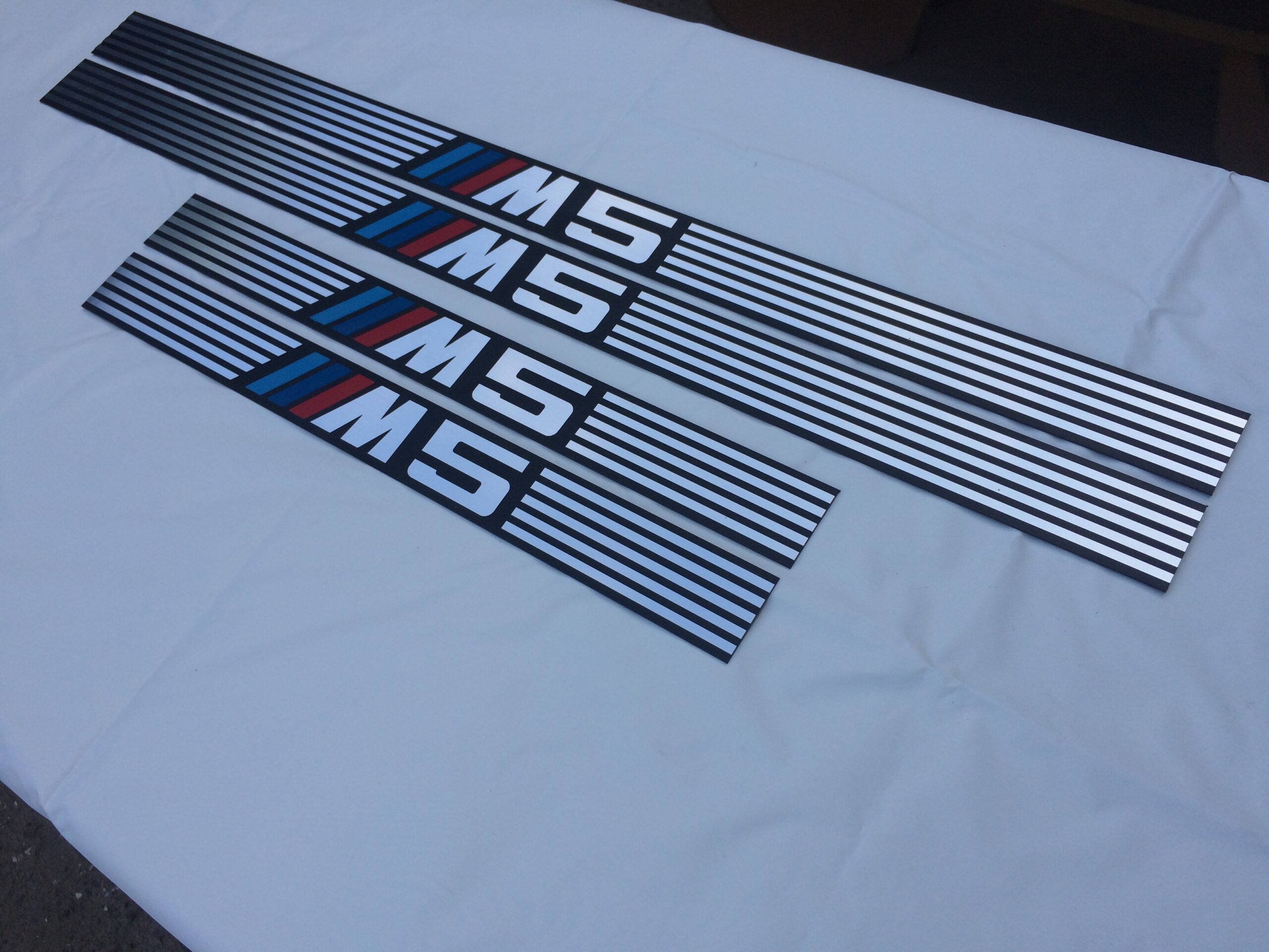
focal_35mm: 29
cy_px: 476
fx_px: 1063
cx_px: 634
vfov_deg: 48.2
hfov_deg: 61.7
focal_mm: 4.15
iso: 32
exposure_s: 1/554
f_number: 2.2
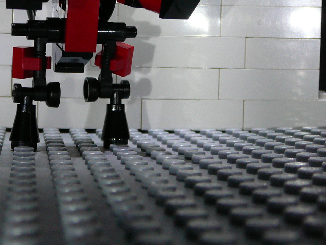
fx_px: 782
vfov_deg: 17.7
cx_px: 70
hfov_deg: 23.3
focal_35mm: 83
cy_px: 62
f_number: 3.4
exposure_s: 1/30
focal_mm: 7.3
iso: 200
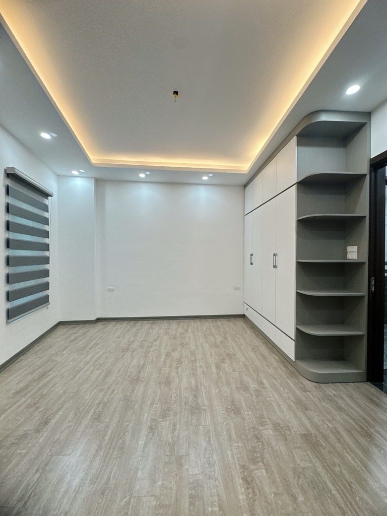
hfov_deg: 85.7
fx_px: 209
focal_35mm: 14
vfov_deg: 102.1
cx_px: 194
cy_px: 258
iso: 100
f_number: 2.2
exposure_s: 1/100
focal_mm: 2.22
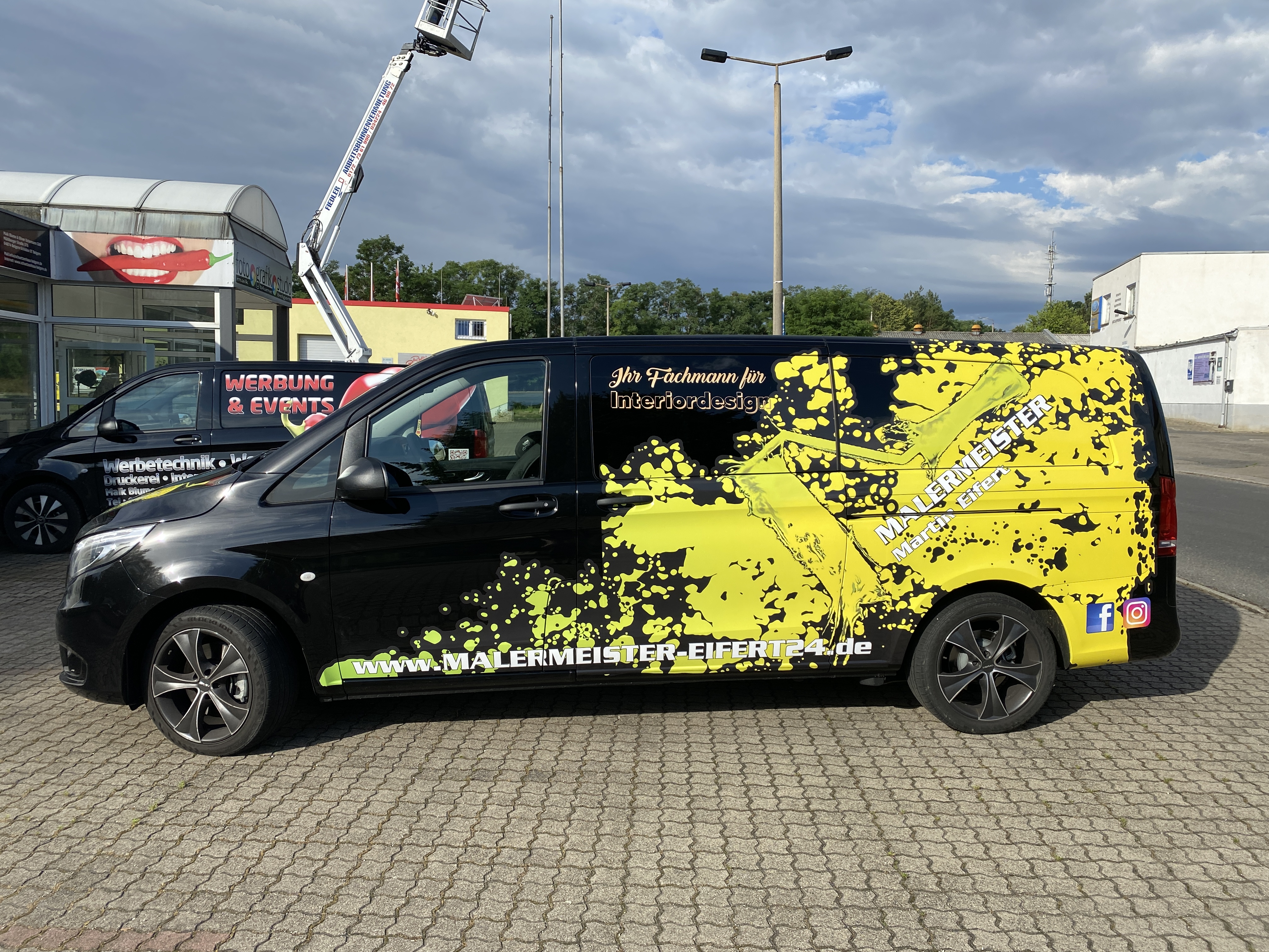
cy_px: 476
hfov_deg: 67.3
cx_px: 634
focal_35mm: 26
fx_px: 953
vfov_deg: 53.1
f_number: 1.8
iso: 32
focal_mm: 4.25
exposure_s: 1/2571
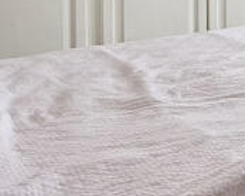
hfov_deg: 20.6
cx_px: 351
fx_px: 587
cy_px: -75
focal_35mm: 81
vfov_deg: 17.5
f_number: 2.2
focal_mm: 2.22
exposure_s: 1/99
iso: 100
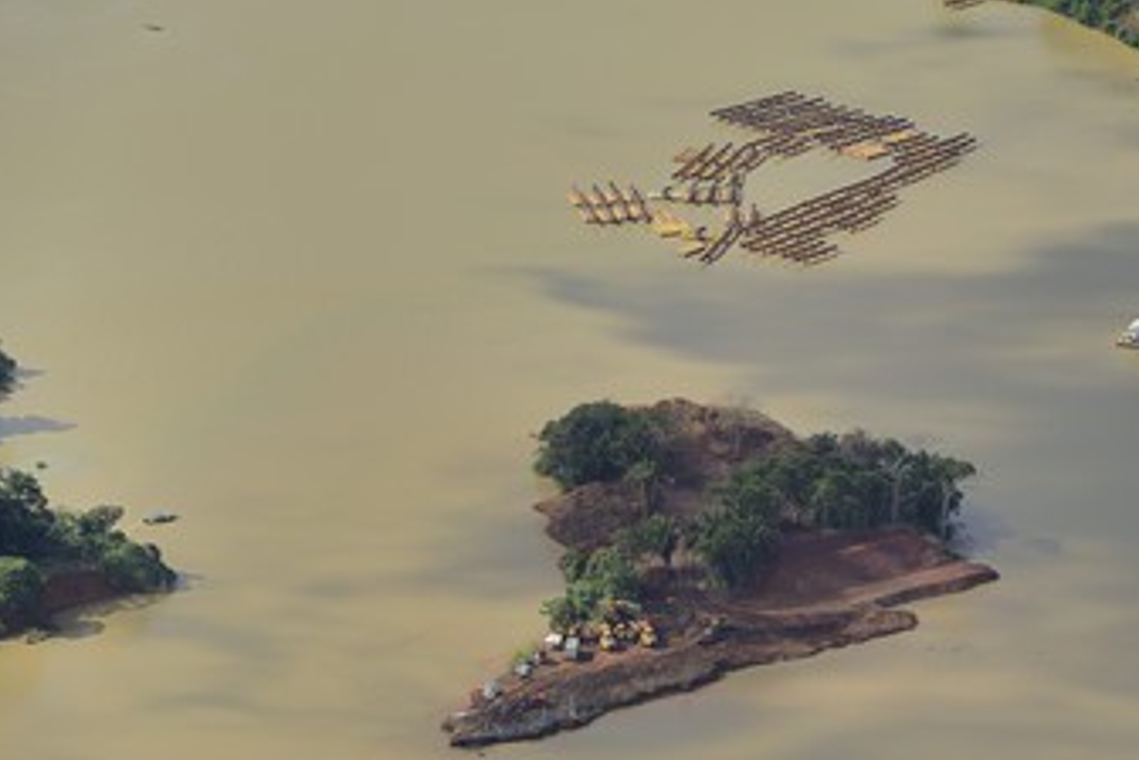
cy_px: 421
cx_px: 681
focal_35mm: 219
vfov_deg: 6.3
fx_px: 6928
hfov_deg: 9.4
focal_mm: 175
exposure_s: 1/800
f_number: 7.1
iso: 200
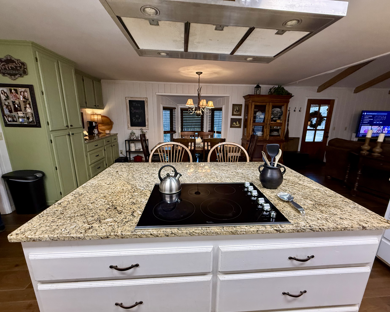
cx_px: 200
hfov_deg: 96.8
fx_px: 173
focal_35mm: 15
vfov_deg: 84.0
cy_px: 157
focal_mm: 2.22
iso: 320
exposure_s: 1/60
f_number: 2.2
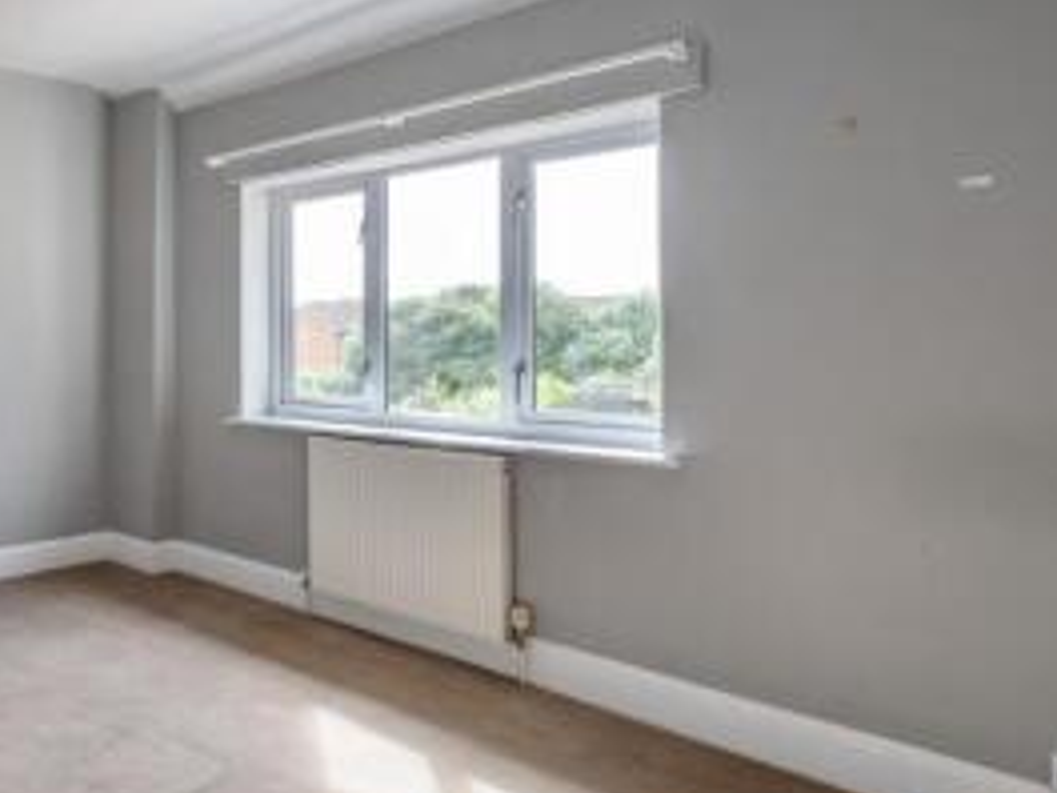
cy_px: 399
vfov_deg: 53.1
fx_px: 794
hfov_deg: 59.3
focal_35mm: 26
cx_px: 144
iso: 160
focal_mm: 10
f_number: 8
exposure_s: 1/20
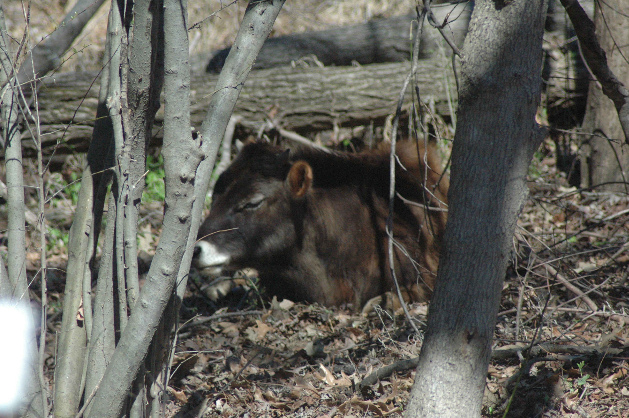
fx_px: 8292
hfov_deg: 4.3
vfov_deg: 2.9
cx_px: 298
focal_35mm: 475
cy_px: 201
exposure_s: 1/2500
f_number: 6.3
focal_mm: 300
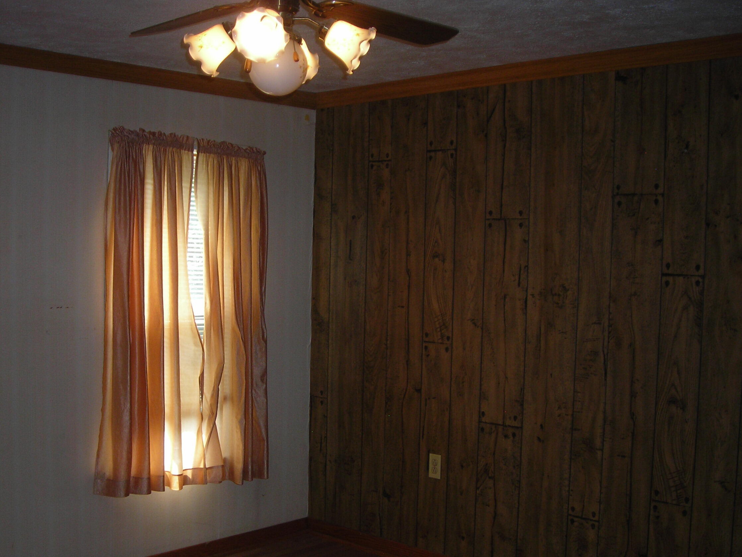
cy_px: 314
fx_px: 943
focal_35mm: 44
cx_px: 345
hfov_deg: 42.9
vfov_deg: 32.8
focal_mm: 6.3
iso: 69
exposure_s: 1/60.1
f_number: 3.2
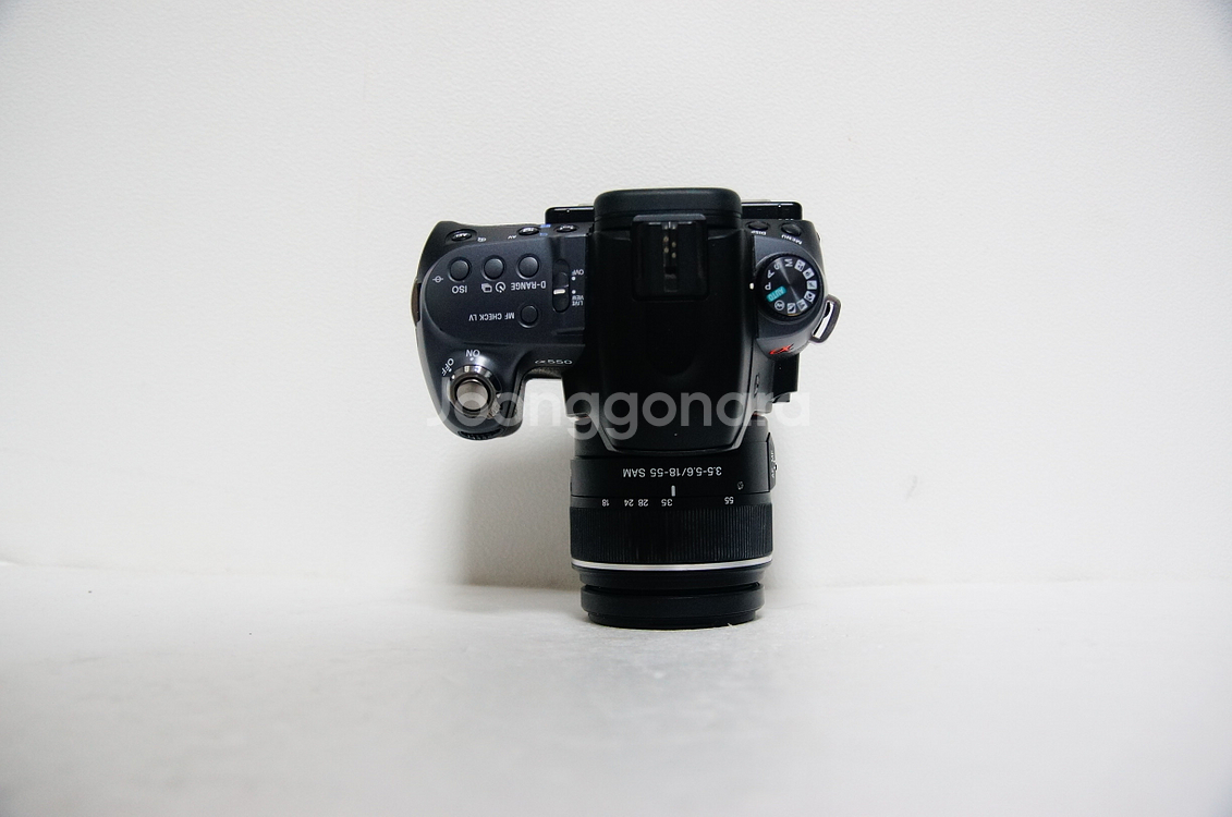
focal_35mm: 33
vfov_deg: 39.8
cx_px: 616
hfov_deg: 57.3
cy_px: 408
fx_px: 1127
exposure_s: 1/60
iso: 1600
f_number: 3.5
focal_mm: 22
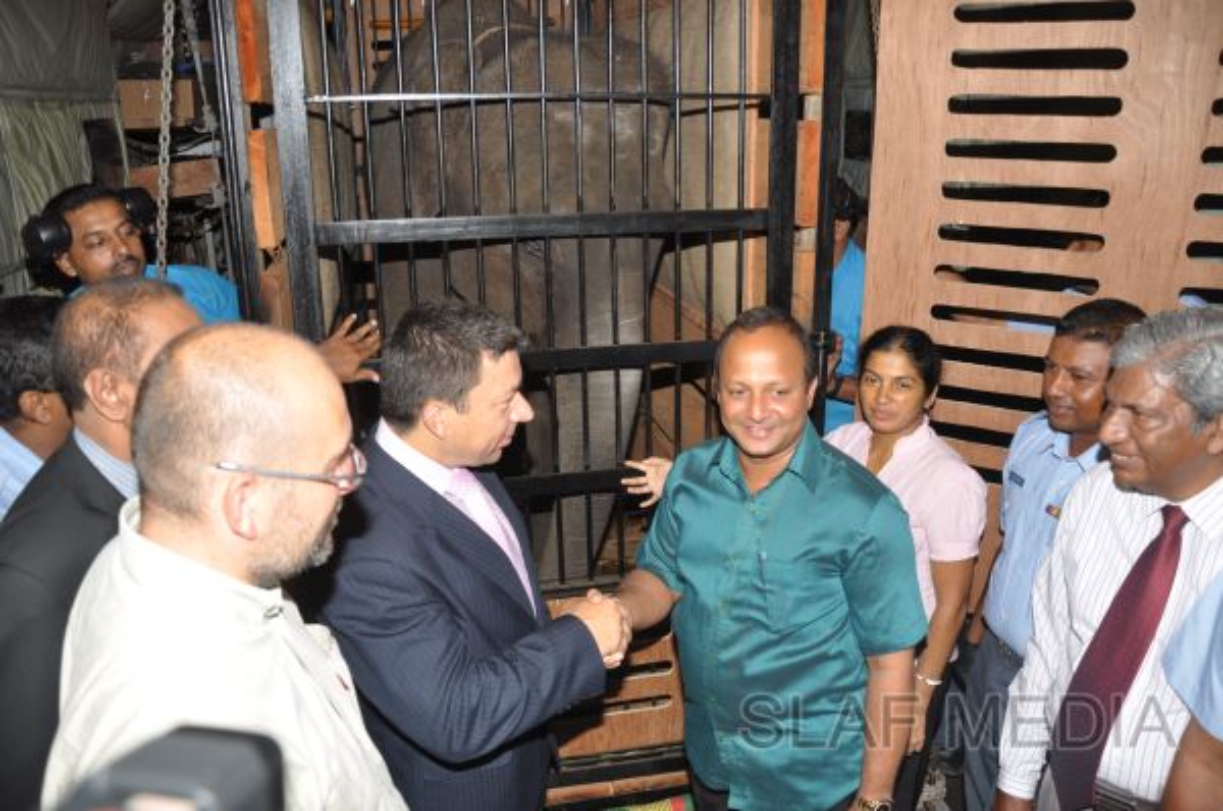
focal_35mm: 27
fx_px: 916
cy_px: 406
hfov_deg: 67.5
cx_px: 612
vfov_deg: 47.8
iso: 200
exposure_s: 1/30
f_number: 3.5
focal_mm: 18
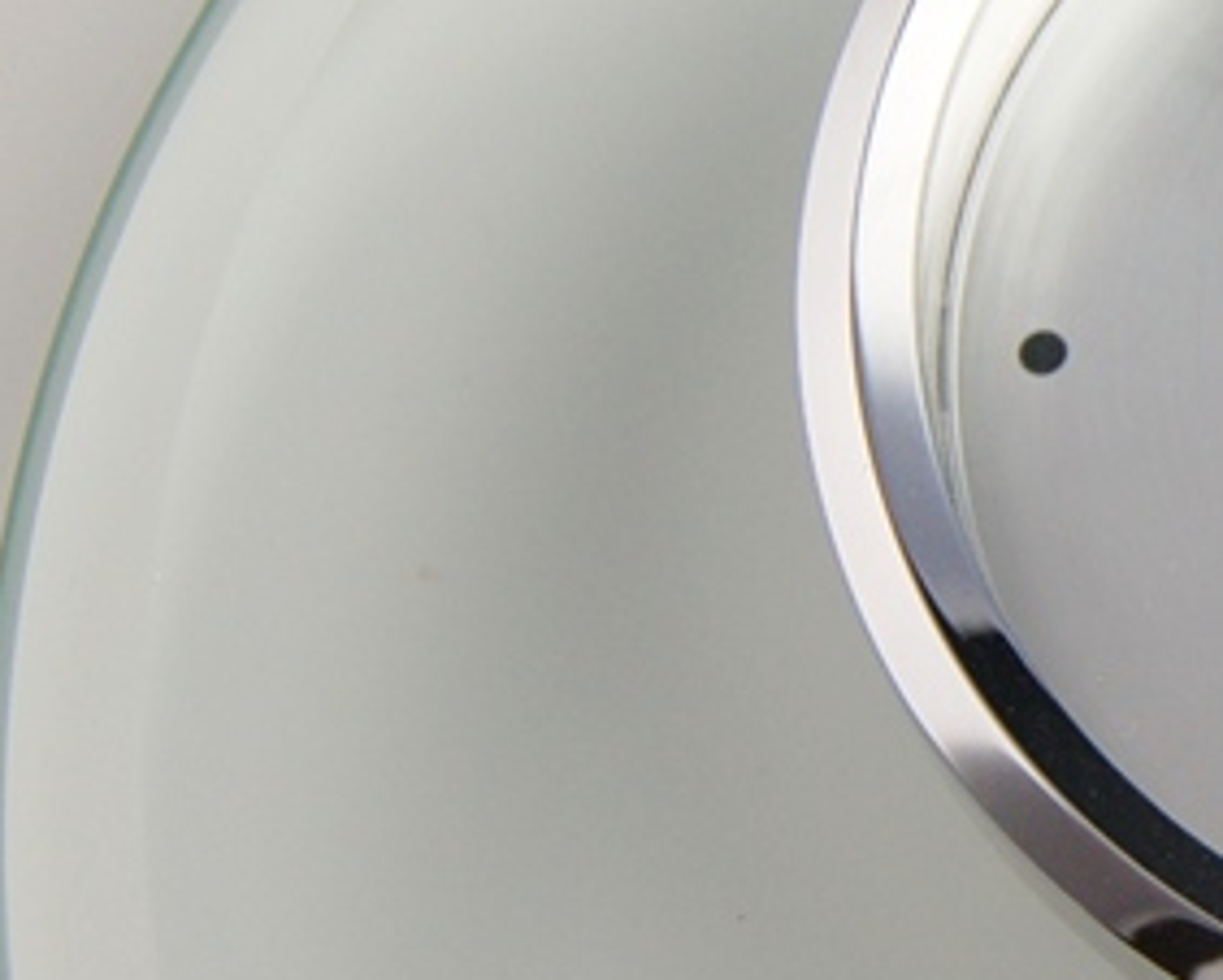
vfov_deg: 13.2
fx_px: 4238
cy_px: 291
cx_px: 1631
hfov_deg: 15.6
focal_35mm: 117
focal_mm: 26
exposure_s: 1/125
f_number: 5.6
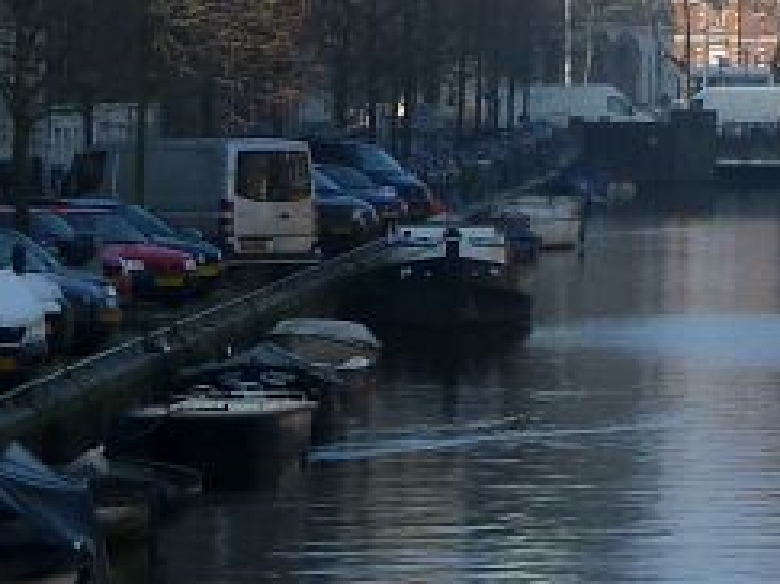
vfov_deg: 5.9
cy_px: -51
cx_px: 1403
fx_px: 5608
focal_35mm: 249
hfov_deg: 7.7
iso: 80
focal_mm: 9.7
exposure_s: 1/400
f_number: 3.9
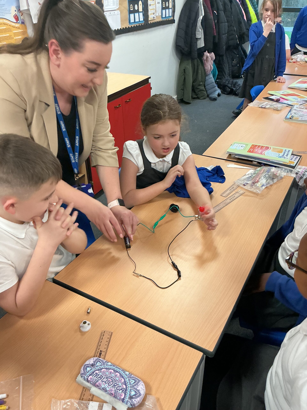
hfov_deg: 48.2
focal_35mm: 29
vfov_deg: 61.7
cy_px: 205
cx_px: 154
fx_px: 343
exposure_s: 1/60
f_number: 1.8
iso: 125
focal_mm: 3
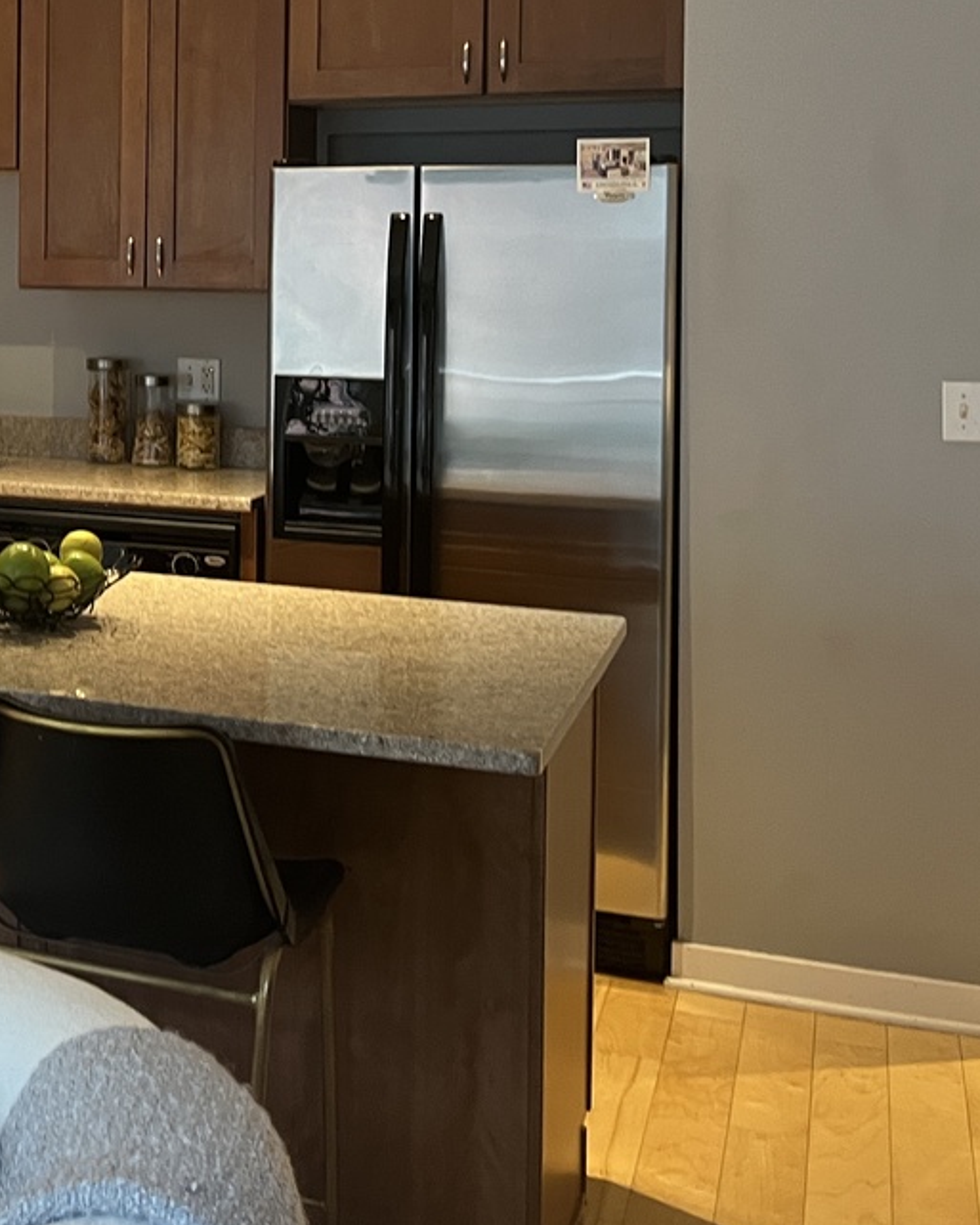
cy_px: 321
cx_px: -138
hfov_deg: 24.6
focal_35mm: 57
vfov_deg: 32.5
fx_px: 2066
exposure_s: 1/60
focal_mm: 5.1
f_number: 1.6
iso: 200
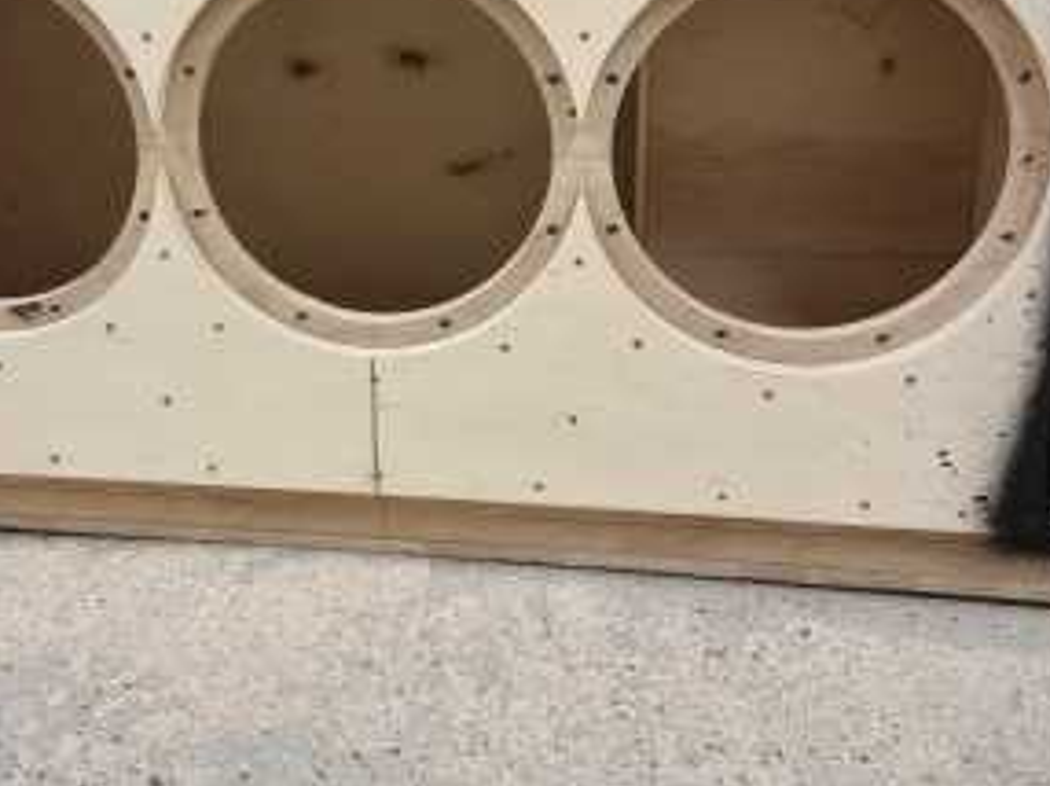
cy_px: 160
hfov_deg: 44.5
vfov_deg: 33.3
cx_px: 408
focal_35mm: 42
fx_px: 1273
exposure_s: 1/50
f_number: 1.8
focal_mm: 6.7
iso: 320
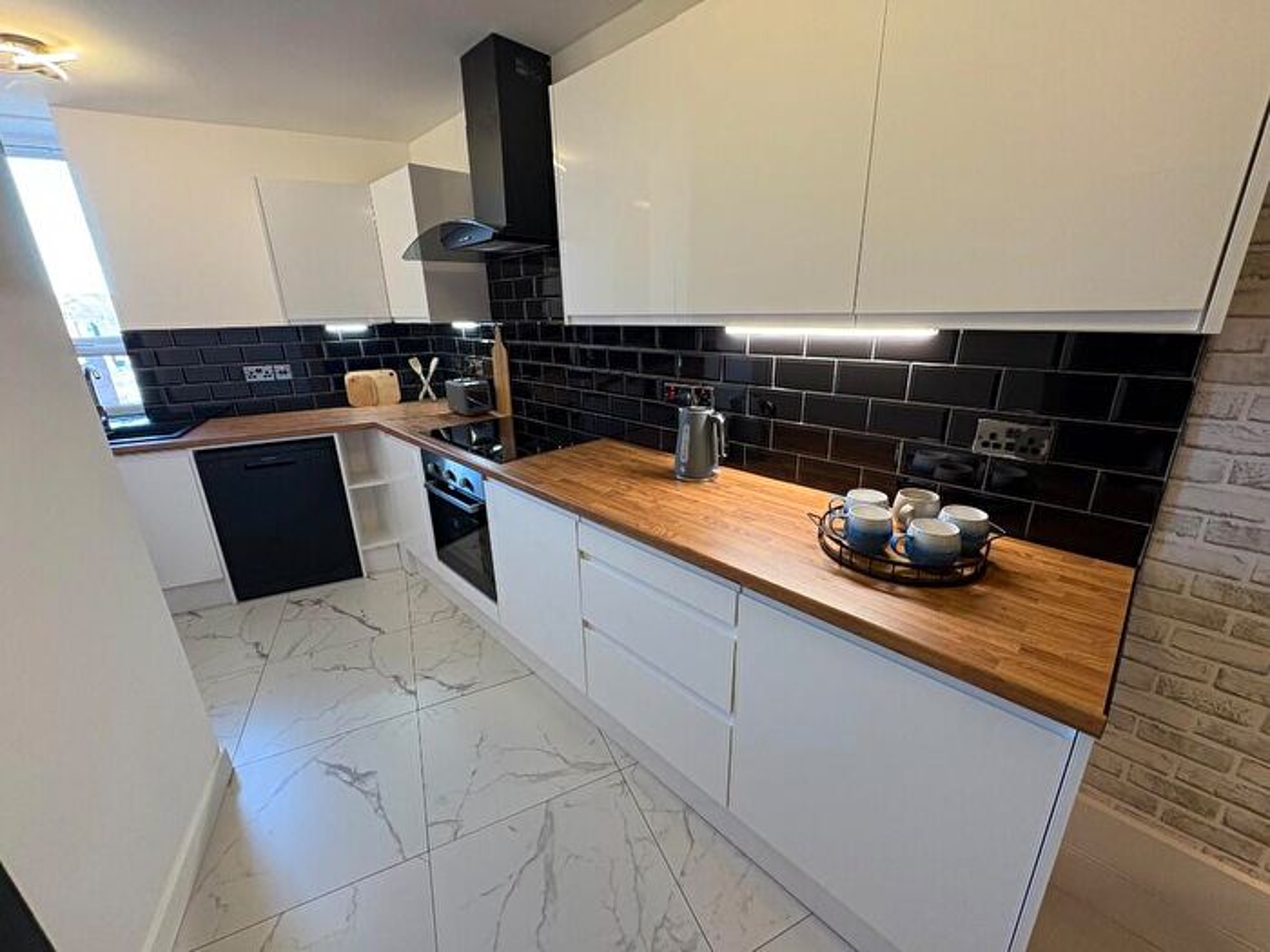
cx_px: 635
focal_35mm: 14
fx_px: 514
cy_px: 476
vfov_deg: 85.7
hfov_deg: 102.1
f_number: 2.2
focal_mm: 2.22
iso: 160
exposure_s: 1/50
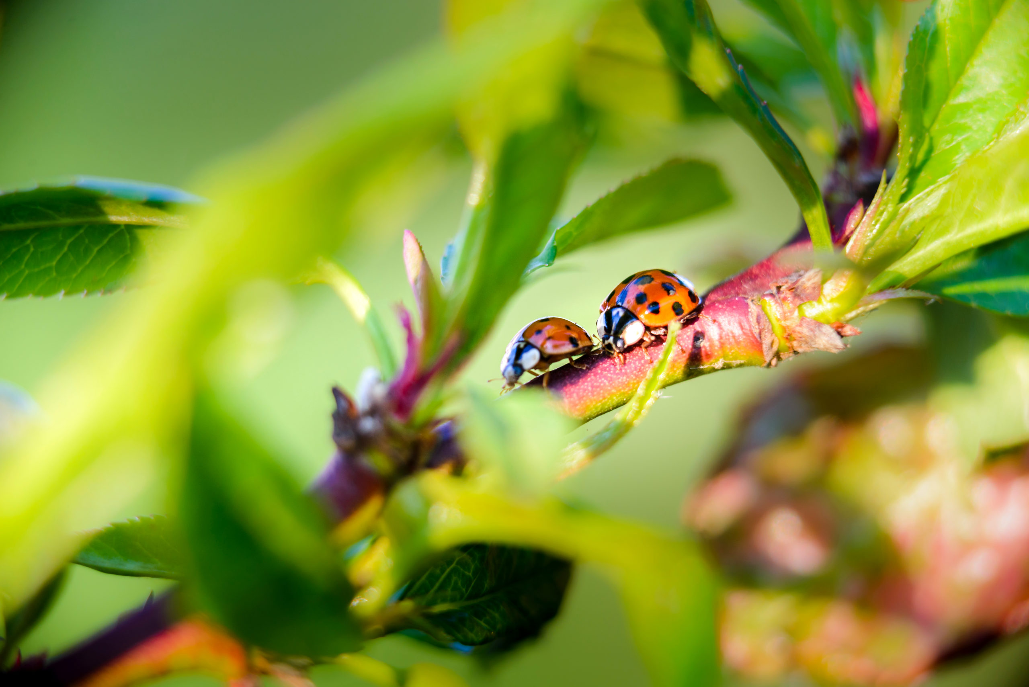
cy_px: 344
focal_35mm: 130
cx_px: 514
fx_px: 3717
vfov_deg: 10.6
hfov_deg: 15.8
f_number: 4
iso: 400
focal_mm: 130
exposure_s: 1/250
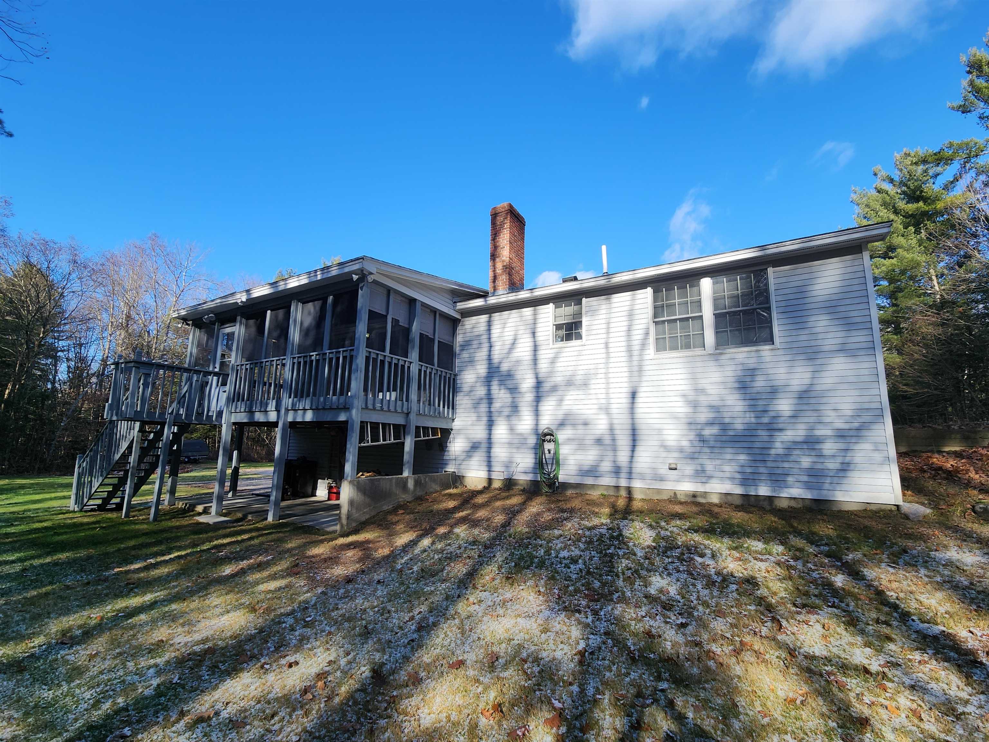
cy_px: 371
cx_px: 494
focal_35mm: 13
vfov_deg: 89.9
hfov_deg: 106.2
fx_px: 371
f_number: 2.2
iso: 50
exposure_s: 1/942
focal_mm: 2.2
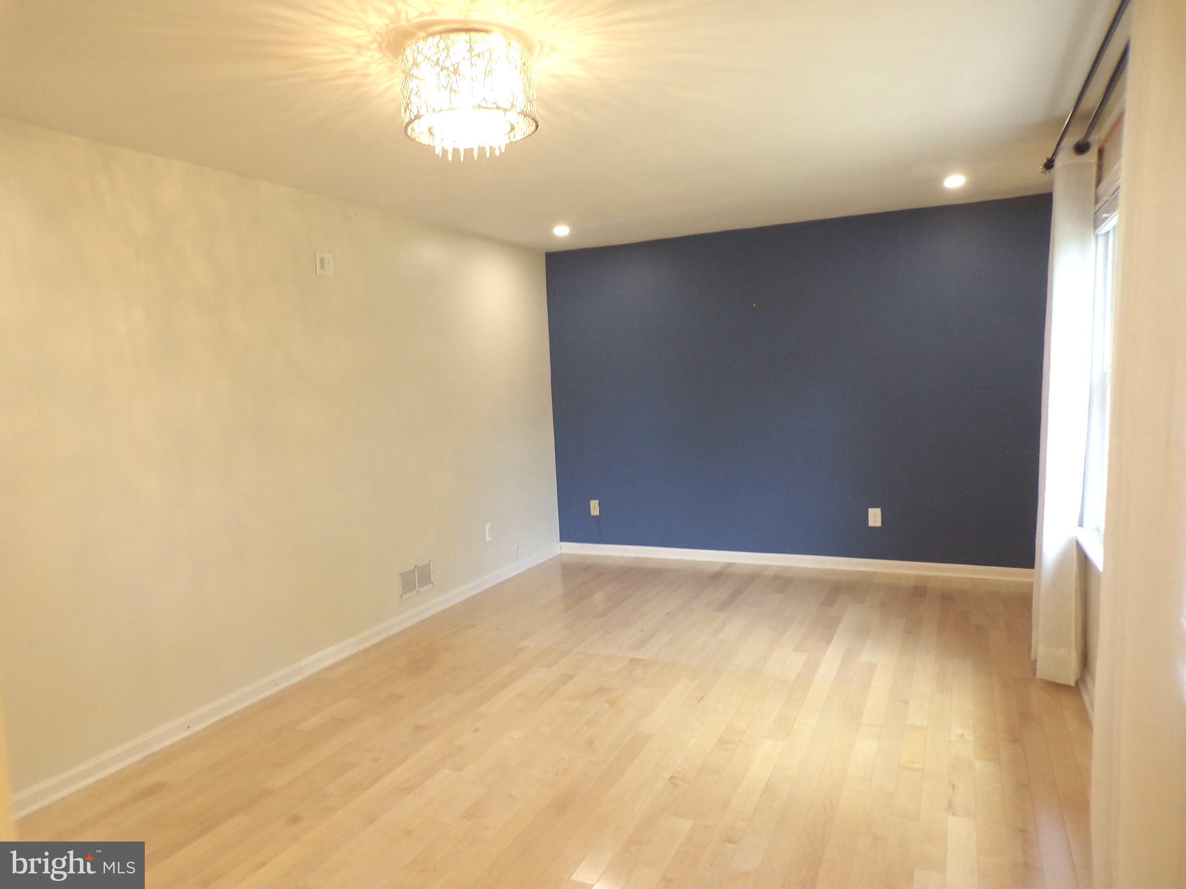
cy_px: 444
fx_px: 822
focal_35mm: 24
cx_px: 593
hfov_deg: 71.6
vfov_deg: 56.8
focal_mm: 4.3
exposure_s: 1/34
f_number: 3
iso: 200
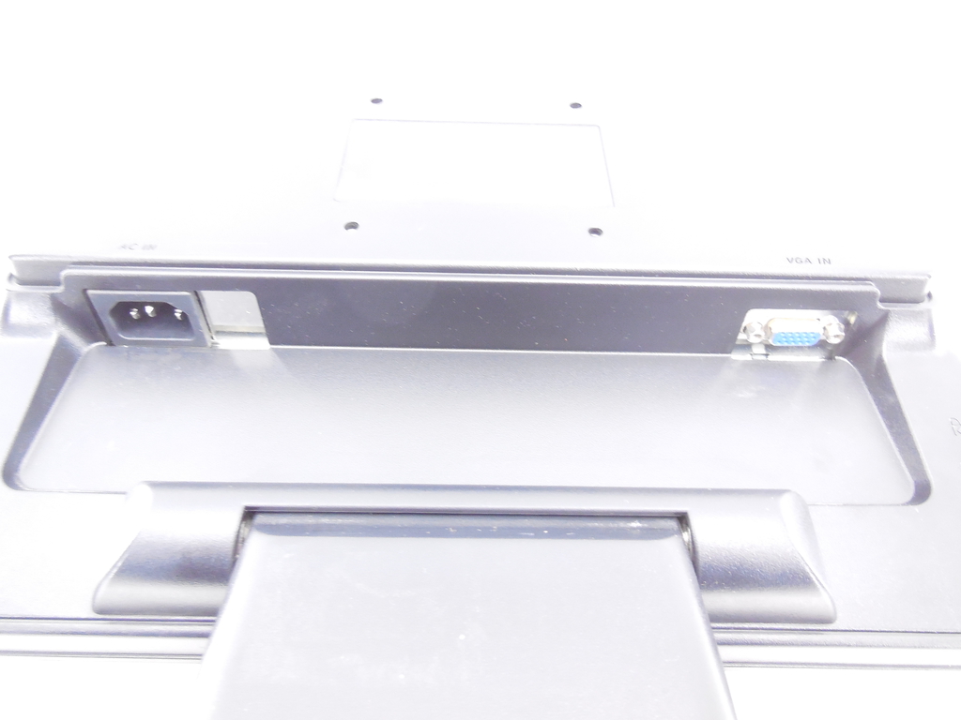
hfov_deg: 69.4
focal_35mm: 25
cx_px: 480
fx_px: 694
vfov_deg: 54.9
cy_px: 360
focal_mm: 4.5
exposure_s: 1/15
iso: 400
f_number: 3.1
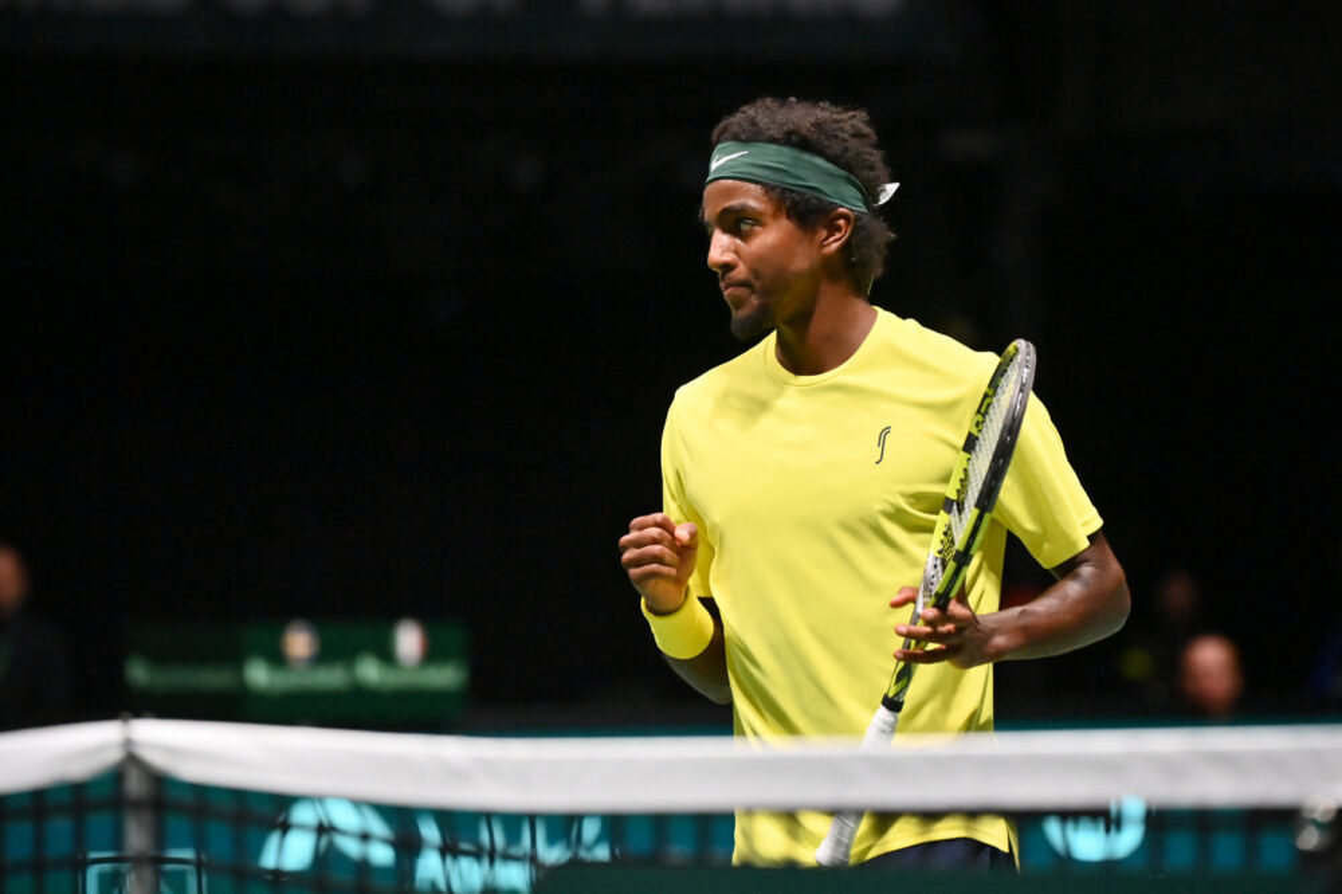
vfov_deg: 6.5
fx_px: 7825
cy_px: 447
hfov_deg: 9.8
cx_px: 671
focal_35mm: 210
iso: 5000
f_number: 4
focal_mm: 210
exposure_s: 1/2000
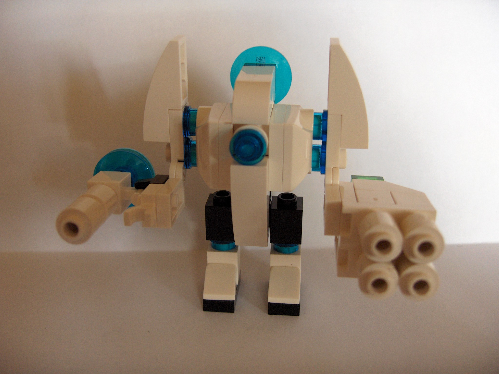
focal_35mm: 39
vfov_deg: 36.8
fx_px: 562
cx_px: 250
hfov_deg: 47.9
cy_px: 187
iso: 200
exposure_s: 1/51.7
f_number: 2.8
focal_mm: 8
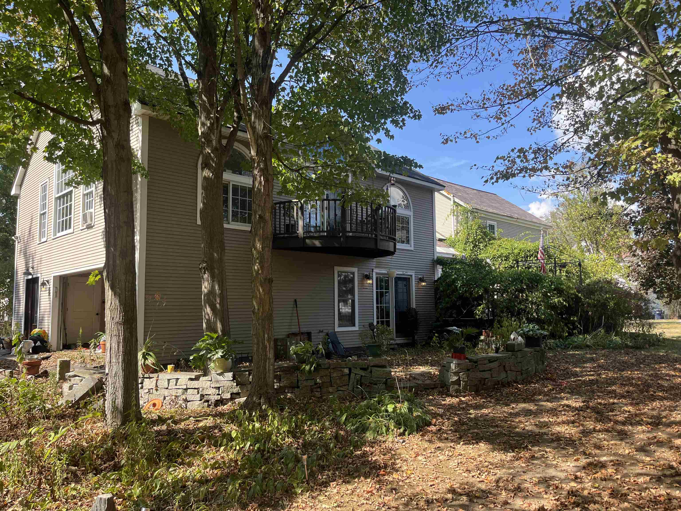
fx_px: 511
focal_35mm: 26
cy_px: 256
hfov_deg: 67.3
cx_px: 340
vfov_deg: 53.1
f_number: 1.6
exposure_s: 1/852
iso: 50
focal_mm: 5.1
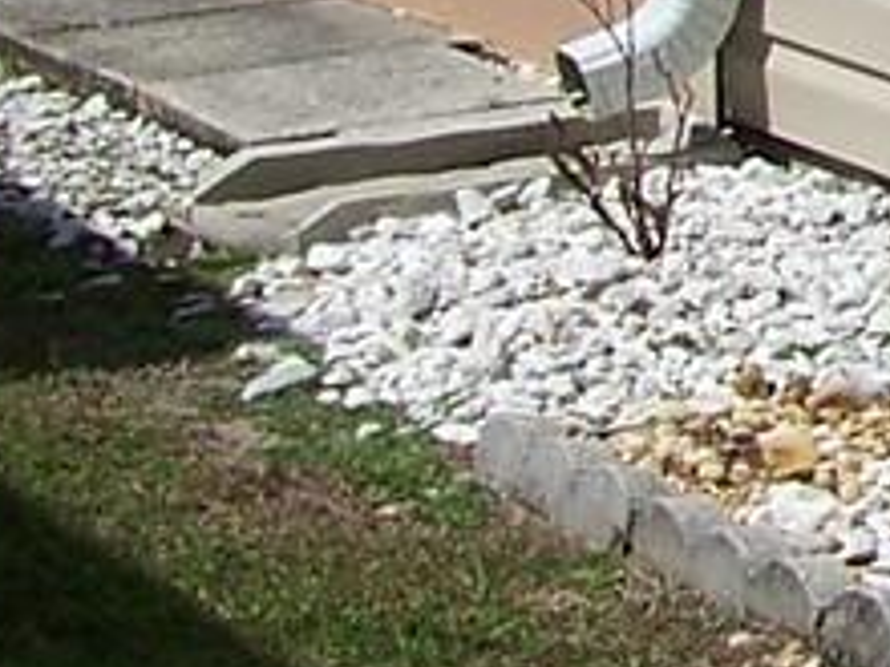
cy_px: -542
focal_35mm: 262
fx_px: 6736
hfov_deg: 7.2
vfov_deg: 5.6
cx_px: 2011
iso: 64
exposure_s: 1/1000
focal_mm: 5.85
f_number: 4
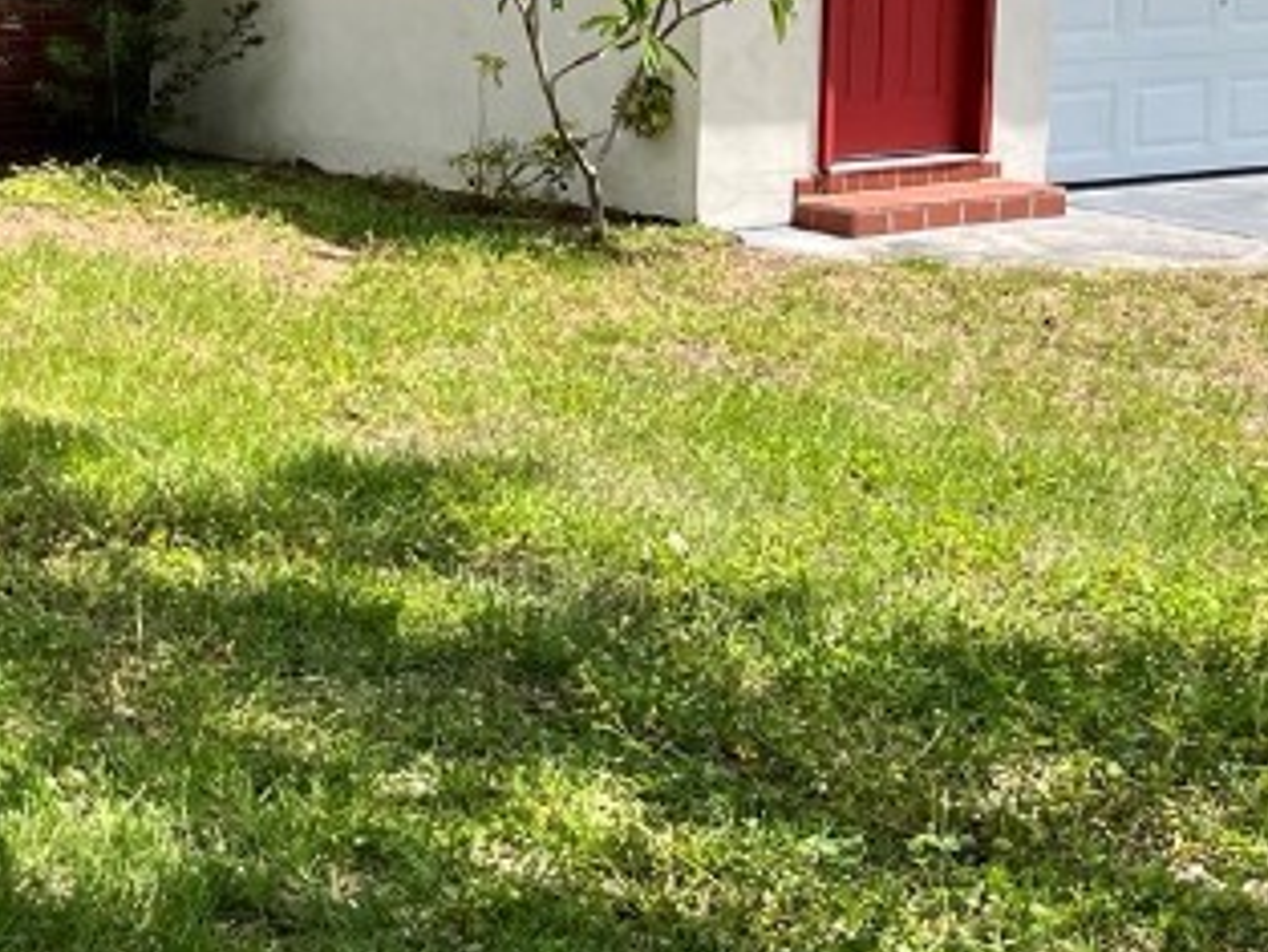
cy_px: 207
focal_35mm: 85
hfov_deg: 21.3
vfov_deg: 17.3
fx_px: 3115
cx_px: -263
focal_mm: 5.1
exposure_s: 1/2410
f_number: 1.6
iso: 50
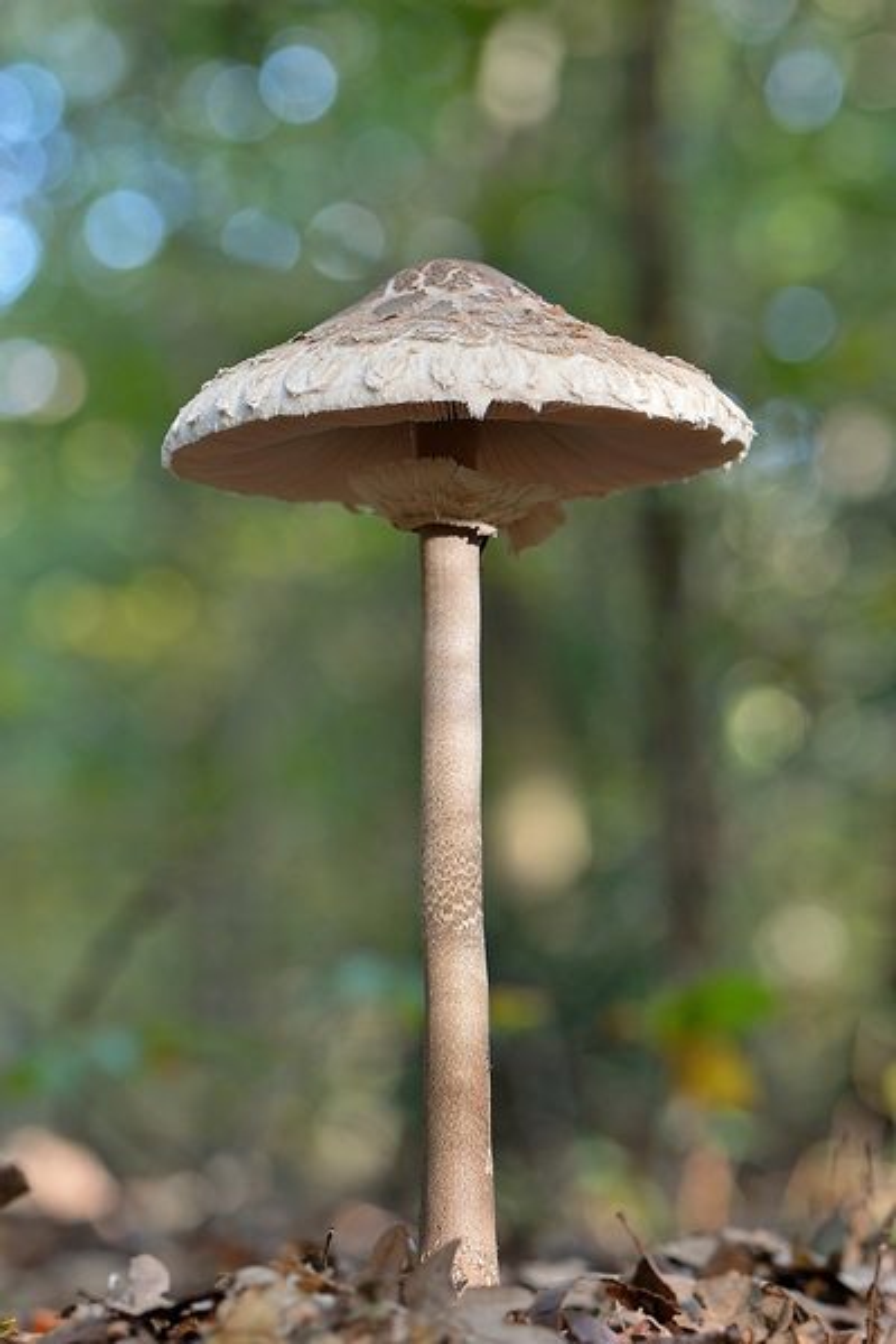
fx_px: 5880
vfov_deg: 13.0
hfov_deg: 8.7
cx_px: 448
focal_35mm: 158
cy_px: 672
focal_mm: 105
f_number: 7.1
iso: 100
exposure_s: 1/3
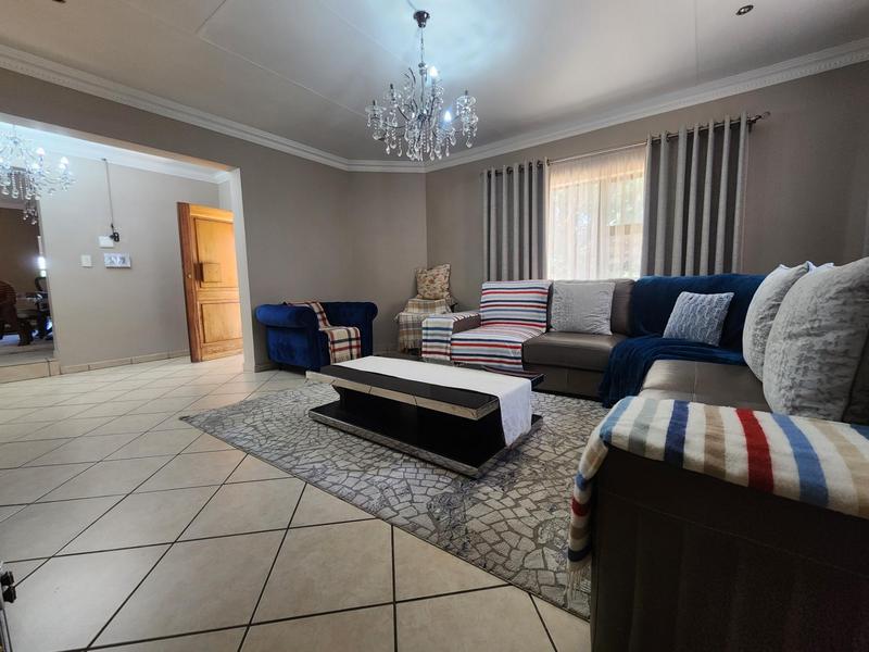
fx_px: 326
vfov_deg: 89.9
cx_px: 434
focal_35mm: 13
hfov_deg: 106.2
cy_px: 326
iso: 320
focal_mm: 2.2
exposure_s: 1/50
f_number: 2.2
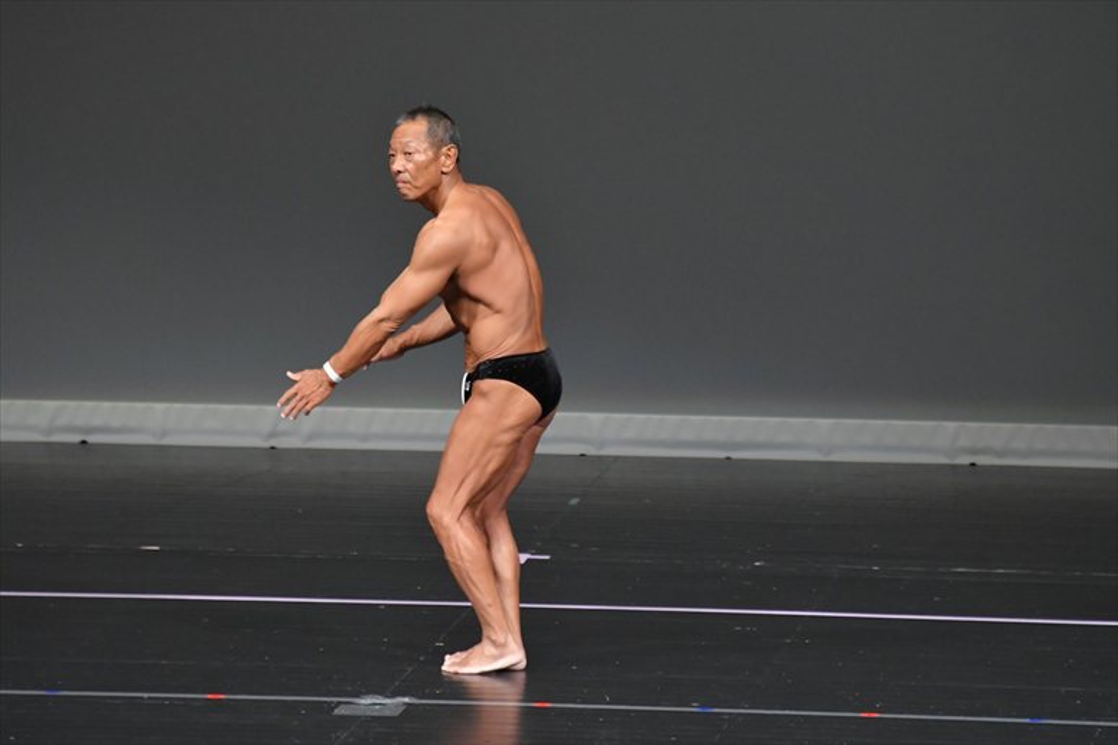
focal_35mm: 345
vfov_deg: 4.0
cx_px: 559
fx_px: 10709
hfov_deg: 6.0
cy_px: 372
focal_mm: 230
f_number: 5.6
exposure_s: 1/400
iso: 4000
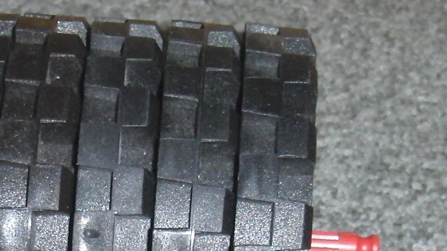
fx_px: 1718
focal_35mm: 145
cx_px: 118
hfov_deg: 14.8
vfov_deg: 8.3
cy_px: 291
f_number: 3.9
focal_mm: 6.66
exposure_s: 1/40
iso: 250
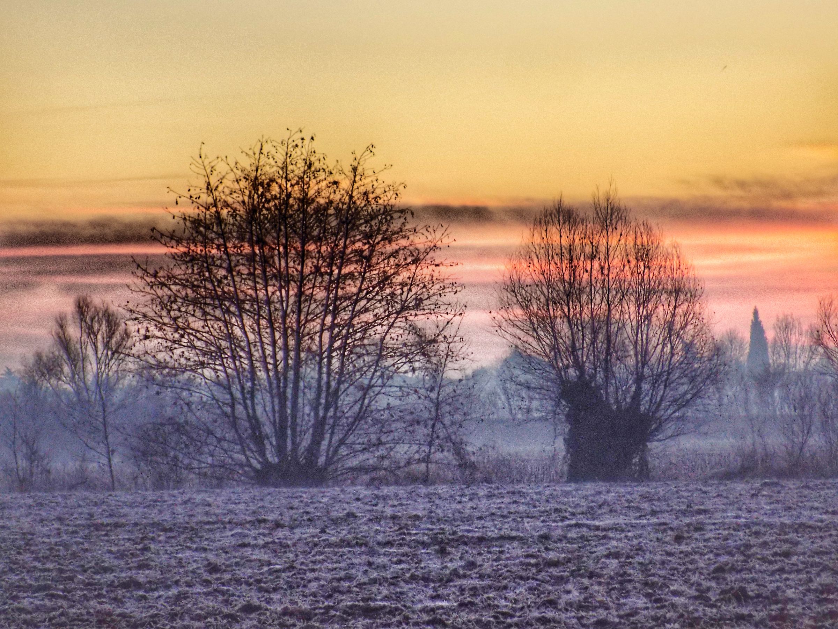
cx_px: 419
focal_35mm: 190
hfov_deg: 10.4
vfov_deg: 7.8
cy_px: 314
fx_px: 4600
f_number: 5.4
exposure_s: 1/30
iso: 280
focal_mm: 33.7
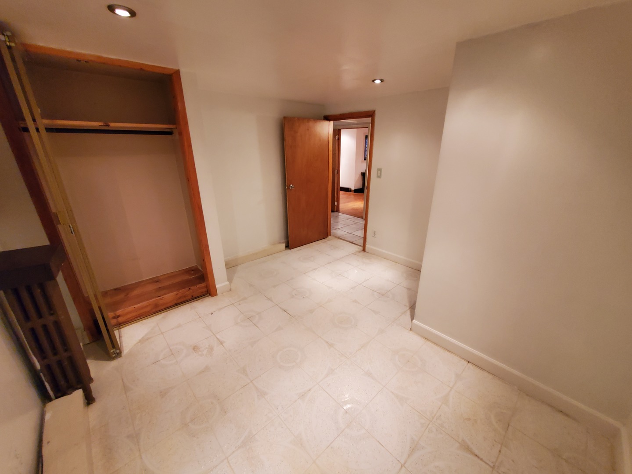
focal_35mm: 13
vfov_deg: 89.9
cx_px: 316
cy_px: 237
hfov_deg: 106.2
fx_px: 237
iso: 800
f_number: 2.2
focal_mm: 1.8
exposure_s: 1/29
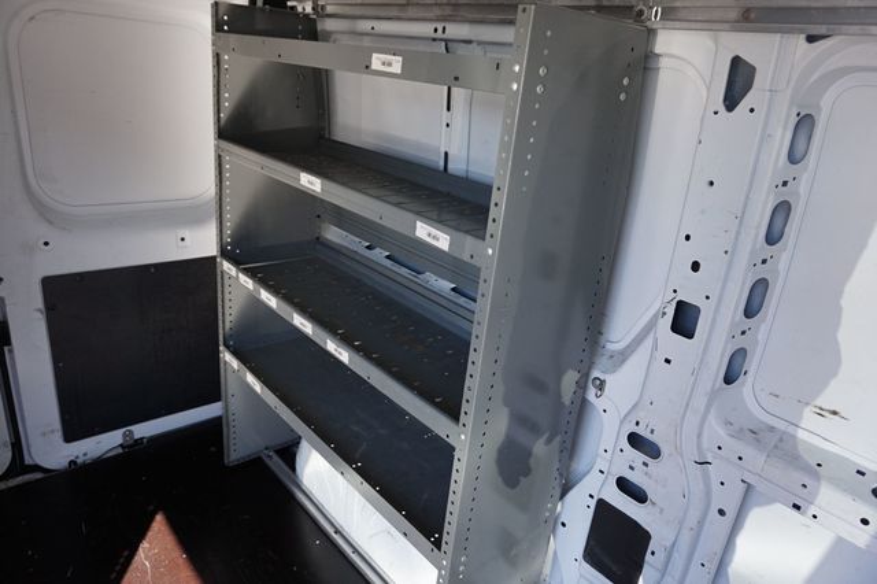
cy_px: 292
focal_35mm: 24
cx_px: 438
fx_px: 584
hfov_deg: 73.8
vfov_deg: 53.1
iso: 320
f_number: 4
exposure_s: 1/160
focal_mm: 16
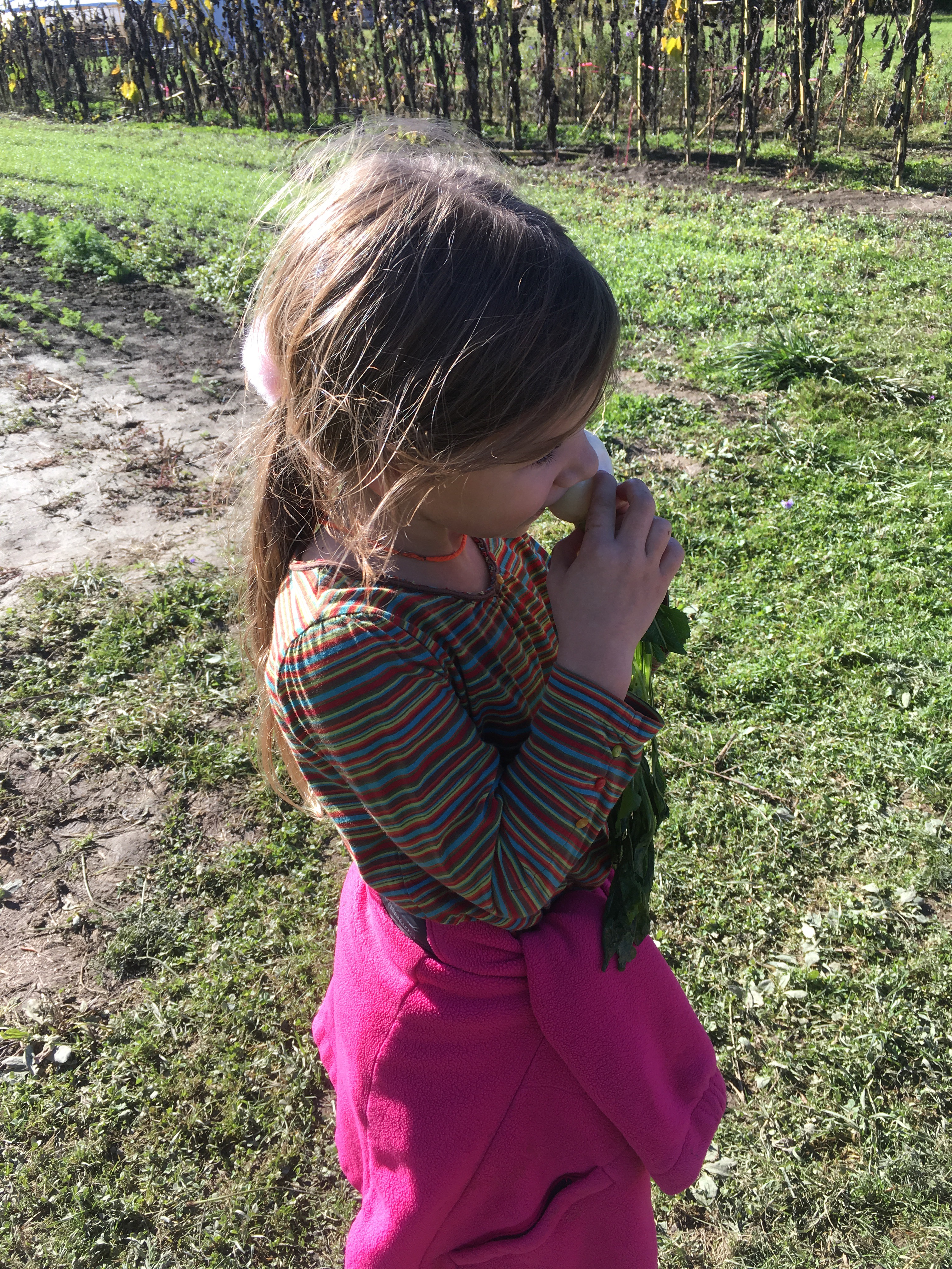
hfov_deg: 48.2
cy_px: 634
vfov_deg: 61.7
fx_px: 1063
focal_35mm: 29
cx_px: 476
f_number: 2.2
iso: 25
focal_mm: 4.15
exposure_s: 1/549
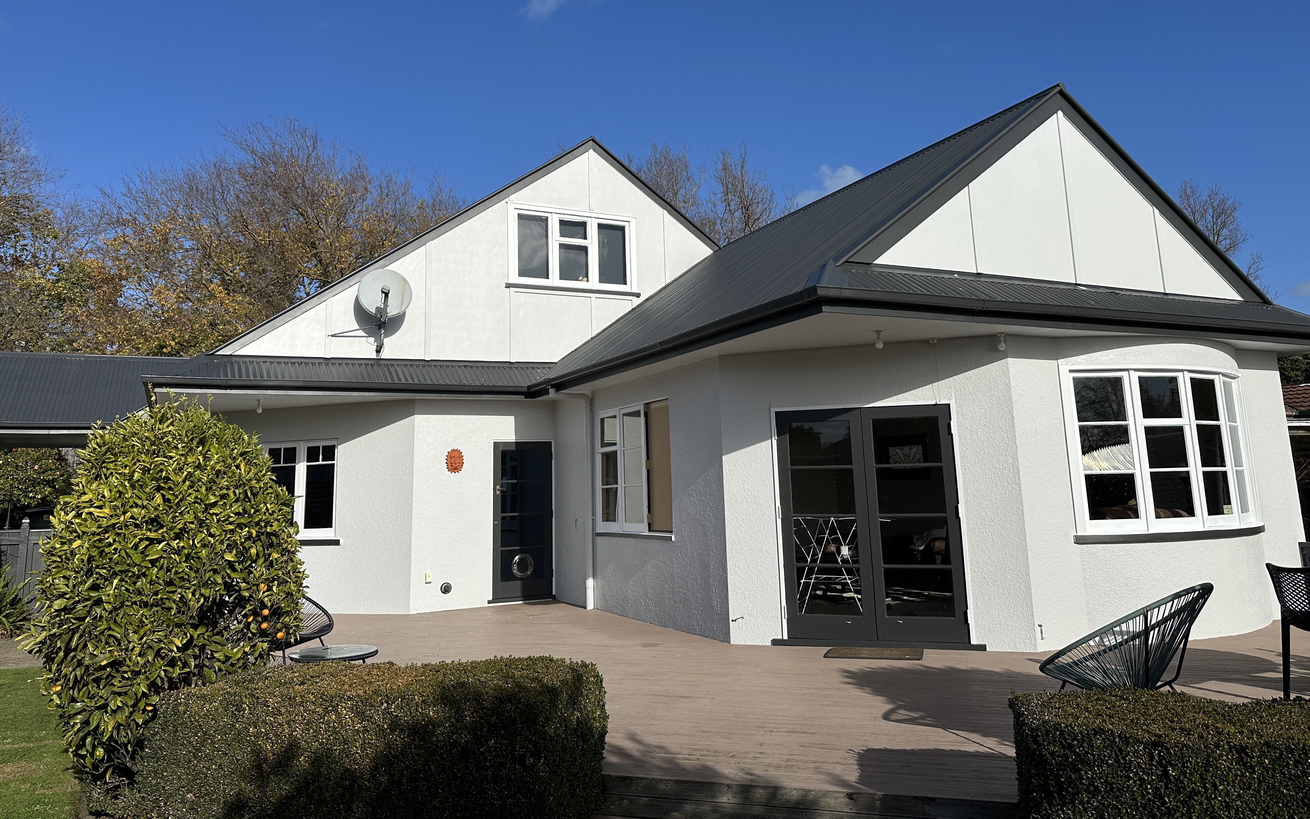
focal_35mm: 26
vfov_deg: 47.3
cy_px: 324
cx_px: 646
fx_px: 928
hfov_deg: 70.4
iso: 80
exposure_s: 1/8929
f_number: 1.78
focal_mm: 6.86
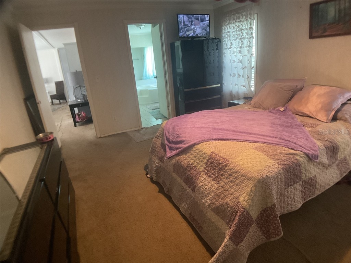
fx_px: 294
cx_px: 176
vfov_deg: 48.2
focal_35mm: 29
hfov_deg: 61.7
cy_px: 132
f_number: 1.8
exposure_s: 1/30
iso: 320
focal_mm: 3
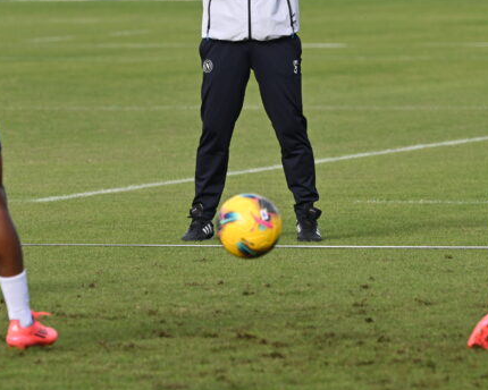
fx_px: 8724
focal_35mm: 604
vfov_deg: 2.6
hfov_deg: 3.2
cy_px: 54
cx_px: 230
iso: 500
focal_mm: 270
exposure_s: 1/1600
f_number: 6.3
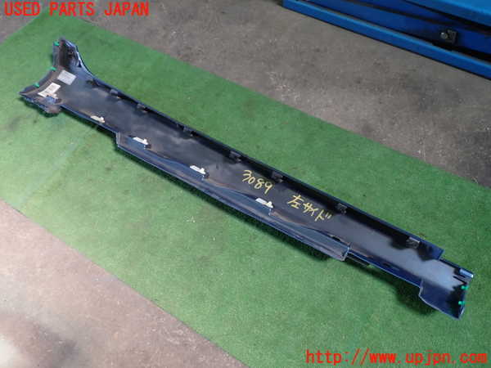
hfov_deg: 60.0
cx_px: 246
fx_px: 426
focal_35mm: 30
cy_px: 184
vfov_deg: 46.8
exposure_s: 1/40
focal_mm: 5.4
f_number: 2.3
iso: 200
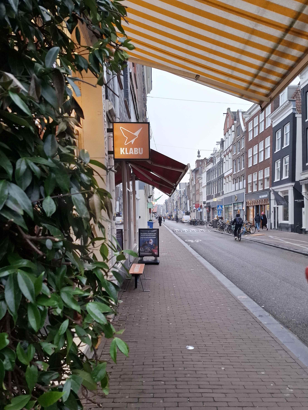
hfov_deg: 53.0
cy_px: 222
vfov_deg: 67.2
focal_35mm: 26
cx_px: 168
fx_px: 308
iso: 64
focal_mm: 5.54
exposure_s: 1/100
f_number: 1.8
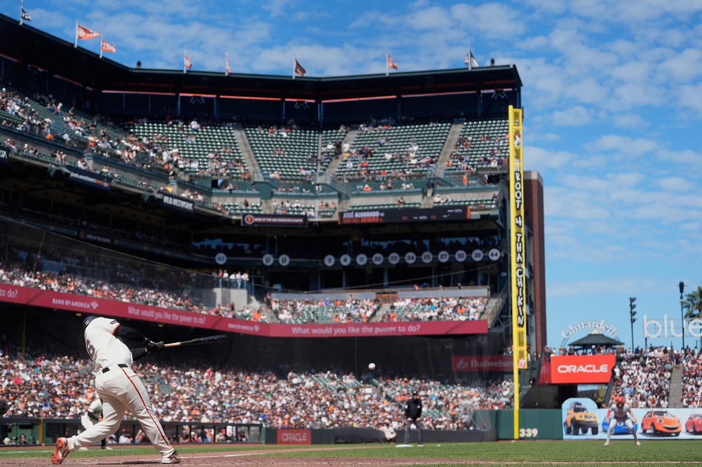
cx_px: 351
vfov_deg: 19.4
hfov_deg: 28.9
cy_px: 234
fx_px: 1364
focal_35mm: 70
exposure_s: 1/5000
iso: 320
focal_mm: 70
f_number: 2.8
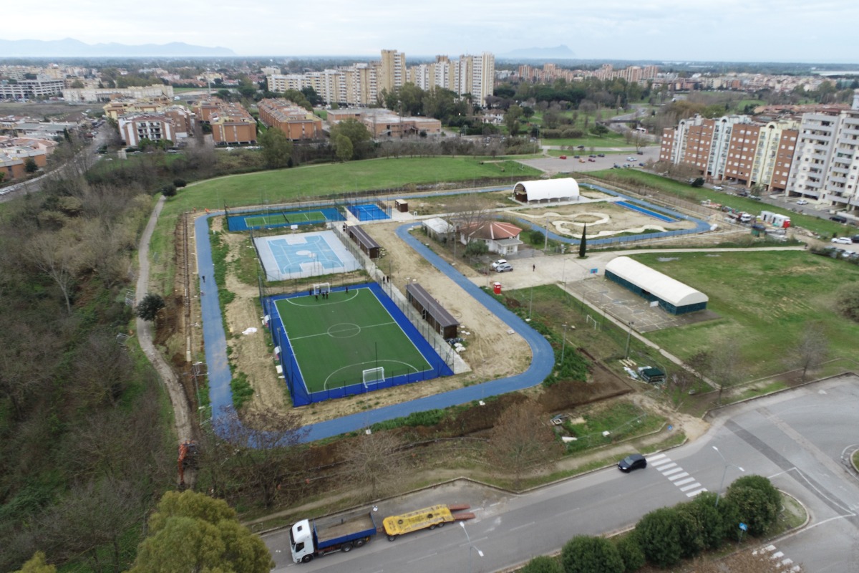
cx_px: 430
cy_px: 286
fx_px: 573
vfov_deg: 53.1
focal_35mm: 24
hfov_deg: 73.7
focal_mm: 8.8
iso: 100
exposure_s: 1/120
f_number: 4
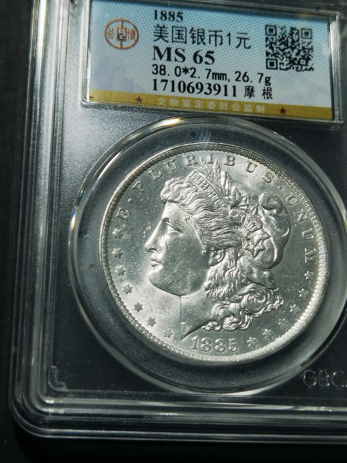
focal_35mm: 68
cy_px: 218
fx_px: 909
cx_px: 213
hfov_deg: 21.6
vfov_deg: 28.6
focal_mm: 6.67
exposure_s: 1/108
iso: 50
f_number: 1.9
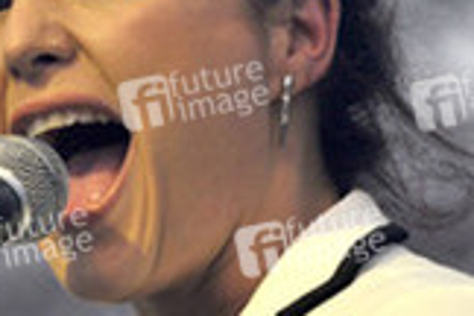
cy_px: 170
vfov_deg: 2.2
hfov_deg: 3.3
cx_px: -61
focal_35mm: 625
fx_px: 8229
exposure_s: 1/500
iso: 400
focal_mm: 150
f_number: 2.8
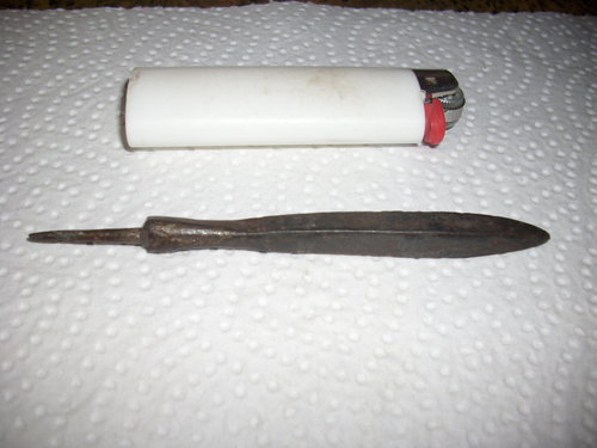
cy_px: 224
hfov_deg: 58.4
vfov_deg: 45.4
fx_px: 535
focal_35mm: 31
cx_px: 298
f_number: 5.6
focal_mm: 6.2
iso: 50
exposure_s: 1/60
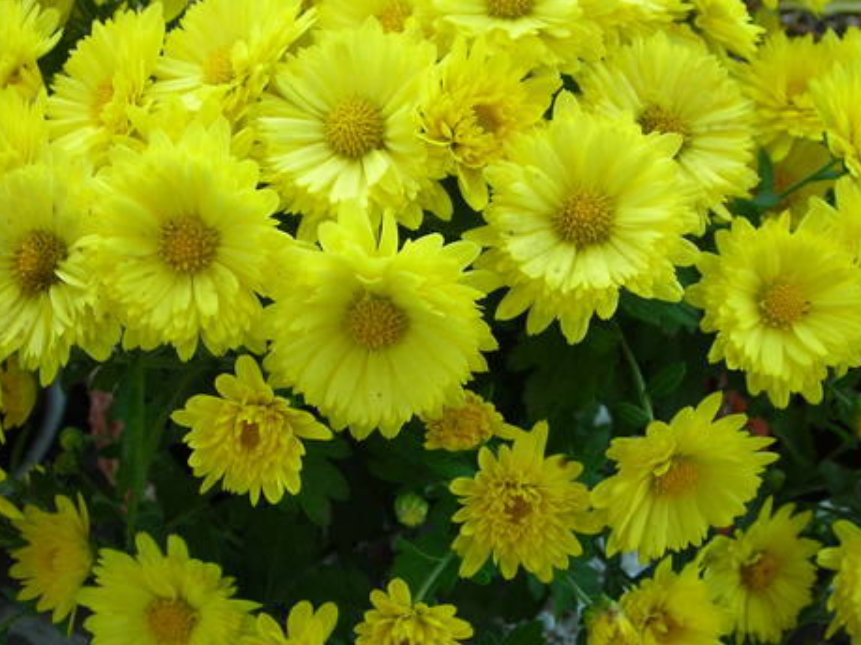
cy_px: 267
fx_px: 1442
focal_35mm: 58
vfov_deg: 25.2
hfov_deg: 33.2
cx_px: 424
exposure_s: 1/58
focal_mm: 6.3
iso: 50
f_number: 3.2
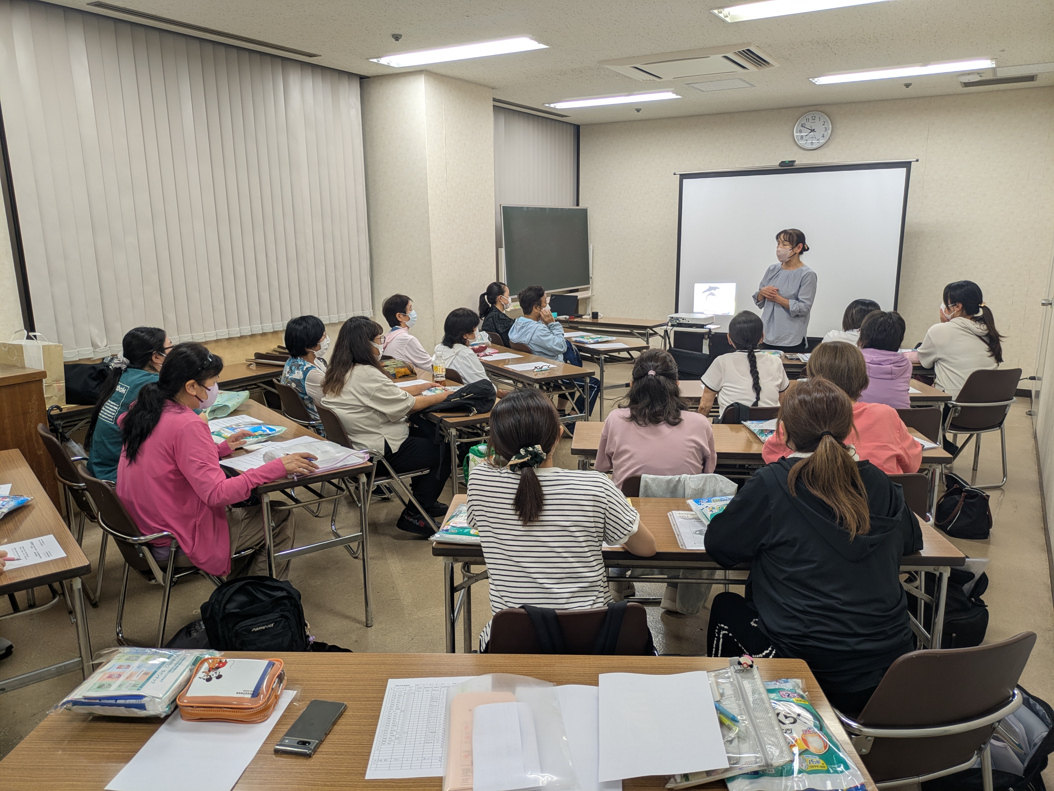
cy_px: 396
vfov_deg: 54.9
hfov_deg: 69.4
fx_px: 762
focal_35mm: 25
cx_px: 527
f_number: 1.89
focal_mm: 5.43
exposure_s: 1/33.3
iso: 41
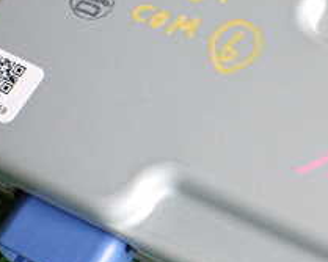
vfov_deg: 18.3
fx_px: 815
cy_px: 121
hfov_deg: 22.6
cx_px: 221
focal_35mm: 84
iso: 250
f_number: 2.3
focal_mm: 5.4
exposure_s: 1/125
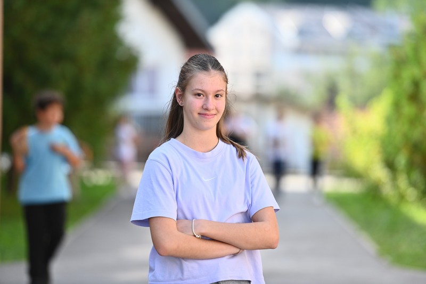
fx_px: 2129
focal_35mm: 180
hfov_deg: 11.4
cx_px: 213
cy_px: 142
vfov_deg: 7.6
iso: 200
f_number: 2.8
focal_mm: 180
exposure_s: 1/800
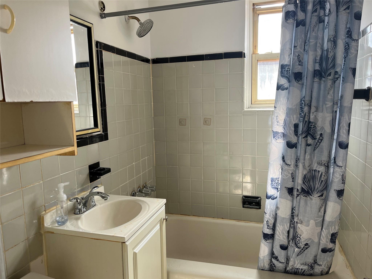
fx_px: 279
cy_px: 140
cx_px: 186
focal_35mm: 26
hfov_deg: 67.3
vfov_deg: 53.1
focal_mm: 5.1
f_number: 1.6
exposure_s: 1/124
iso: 64
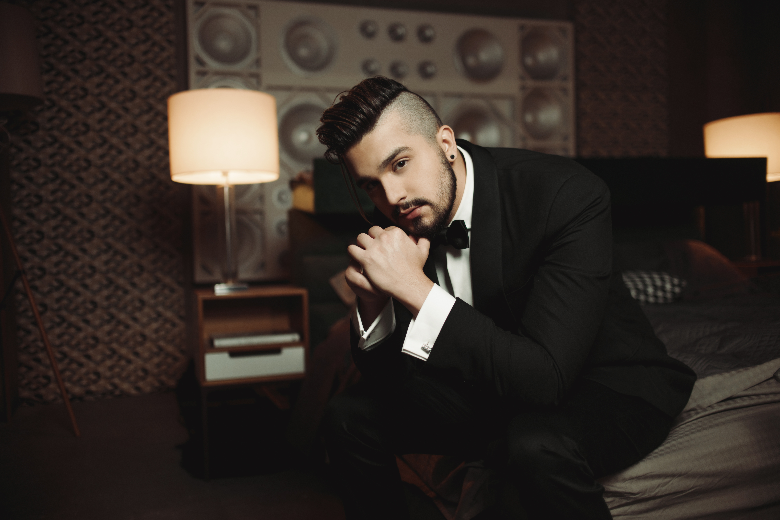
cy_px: 260
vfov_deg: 37.9
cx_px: 390
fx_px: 758
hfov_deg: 54.4
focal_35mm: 35
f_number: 2
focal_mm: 35
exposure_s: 1/40
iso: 100
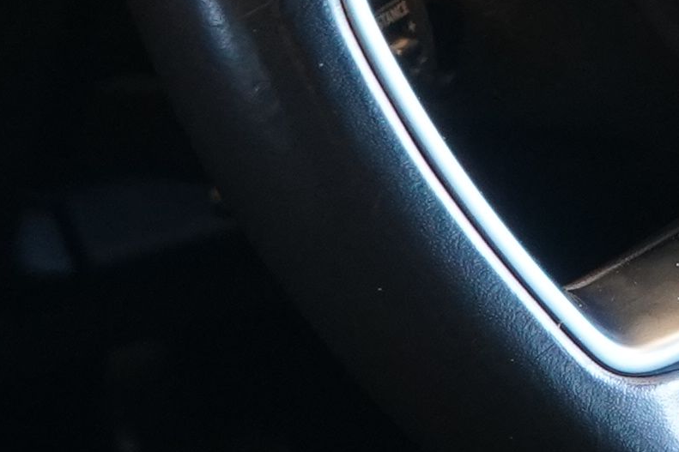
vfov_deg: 6.1
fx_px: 4148
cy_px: -486
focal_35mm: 220
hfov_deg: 8.8
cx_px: 1385
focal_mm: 29
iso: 2500
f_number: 5
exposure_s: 1/20
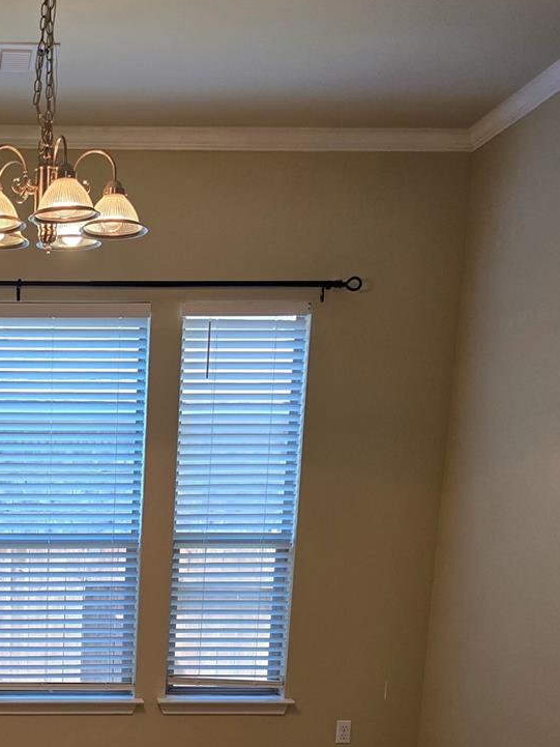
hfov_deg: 27.7
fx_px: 1057
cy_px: 716
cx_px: -22
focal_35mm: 49
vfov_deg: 35.8
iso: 80
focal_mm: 6.3
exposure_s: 1/120
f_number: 1.7
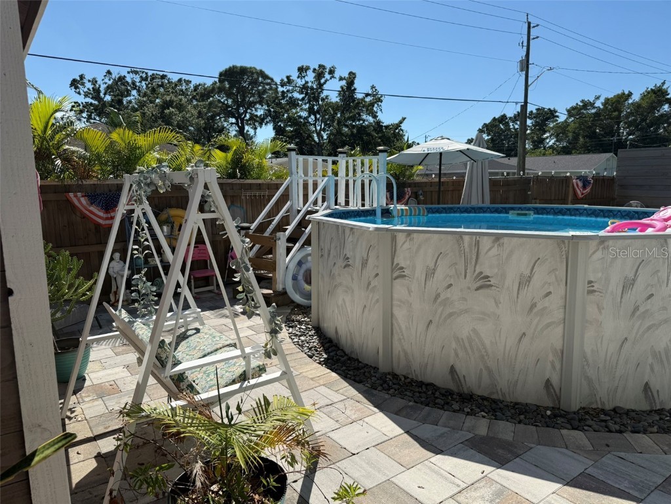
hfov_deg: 71.6
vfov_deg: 56.8
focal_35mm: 24
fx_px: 465
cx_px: 336
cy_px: 252
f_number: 1.78
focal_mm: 6.76
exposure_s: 1/6711
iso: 80
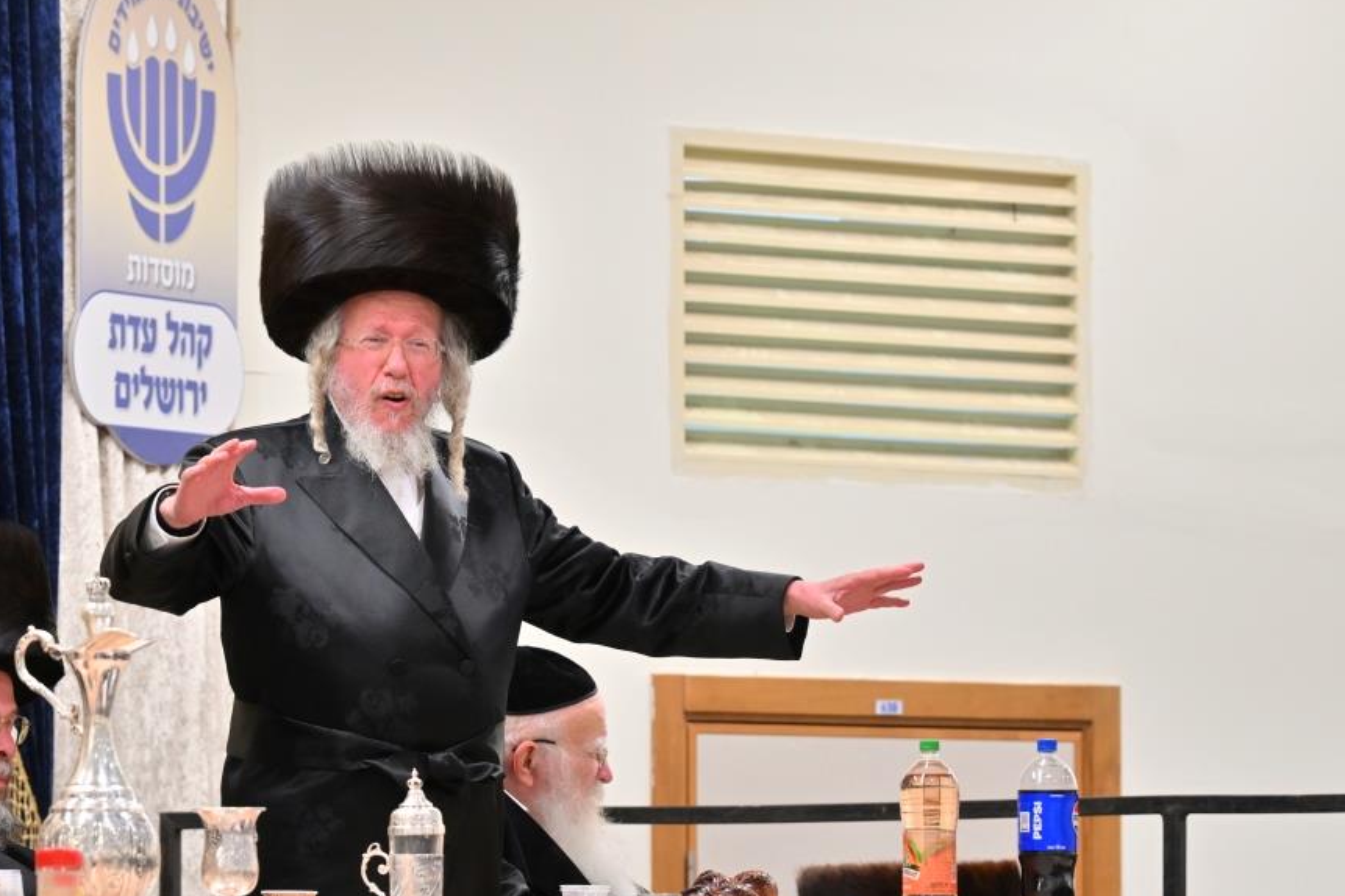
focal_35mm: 214
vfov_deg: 6.4
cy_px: 496
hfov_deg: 9.6
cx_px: 620
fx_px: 7995
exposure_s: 1/200
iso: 1000
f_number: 4
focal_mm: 120
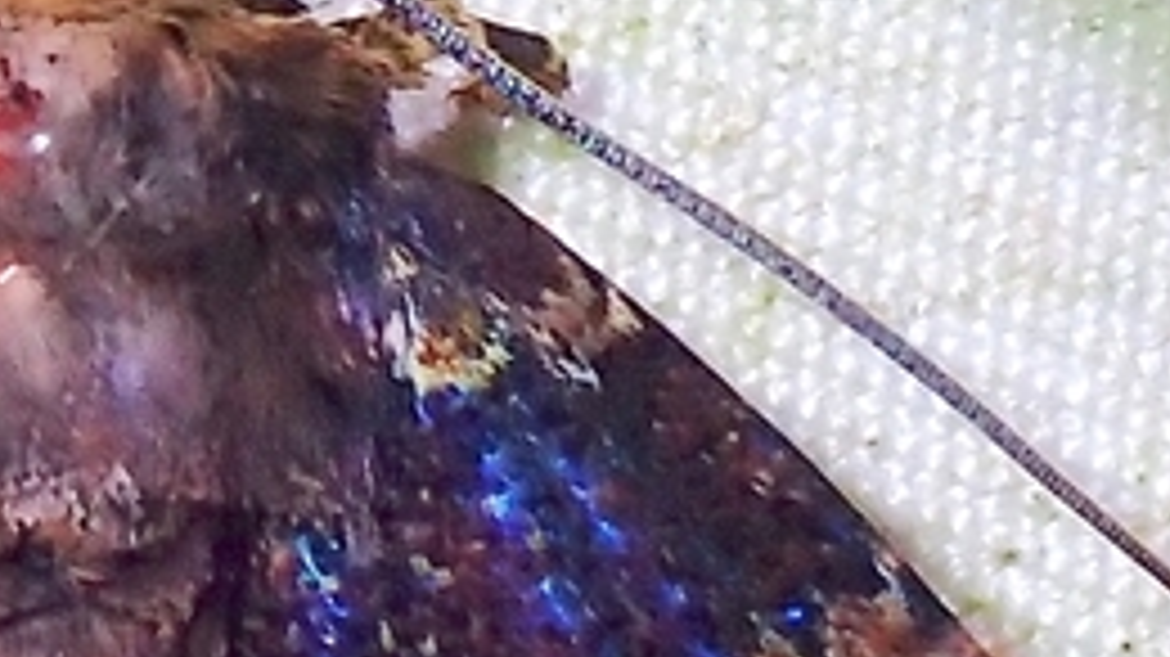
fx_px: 14823
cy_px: 767
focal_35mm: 478
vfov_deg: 2.5
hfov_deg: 4.5
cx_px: 14
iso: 200
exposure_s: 1/200
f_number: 6.3
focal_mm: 18
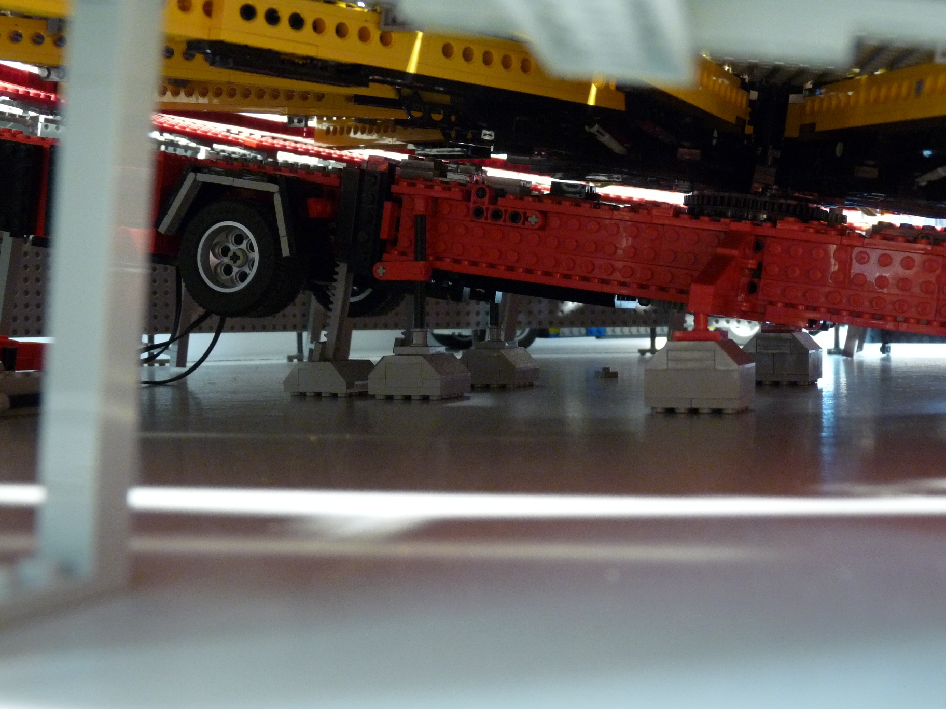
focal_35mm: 52
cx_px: 473
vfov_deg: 28.0
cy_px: 354
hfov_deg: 36.8
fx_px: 1421
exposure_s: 1/6
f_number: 3.2
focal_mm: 9.2
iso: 400
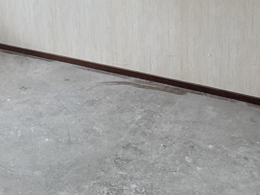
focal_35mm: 63
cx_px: 91
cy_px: -17
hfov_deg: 30.5
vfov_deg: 22.1
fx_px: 473
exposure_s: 1/108
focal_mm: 2.22
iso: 40
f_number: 2.2
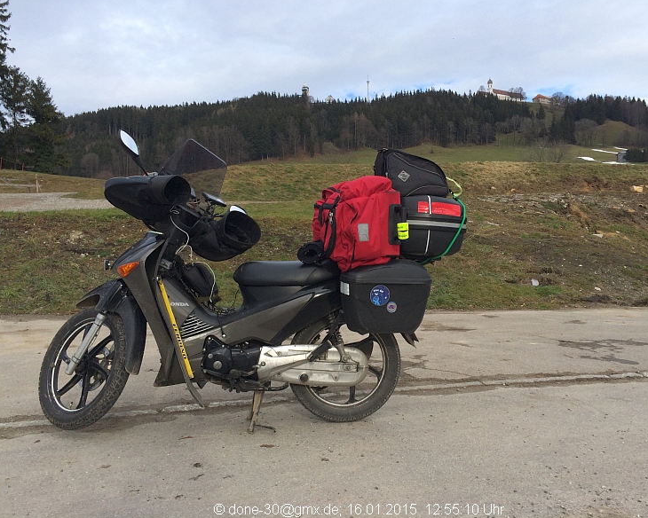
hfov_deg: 57.1
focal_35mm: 31
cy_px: 255
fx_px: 595
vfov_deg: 47.1
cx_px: 352
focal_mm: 4.15
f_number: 2.2
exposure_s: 1/977
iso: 32
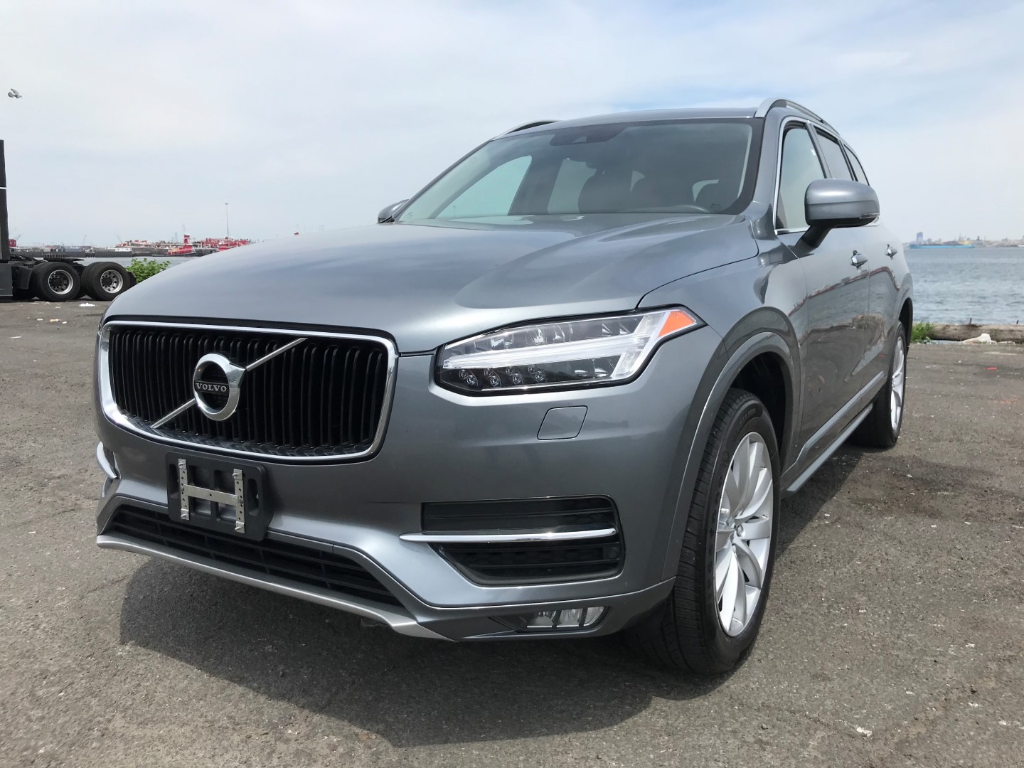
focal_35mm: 28
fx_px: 828
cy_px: 384
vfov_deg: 49.7
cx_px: 512
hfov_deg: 63.4
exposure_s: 1/2907
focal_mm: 3.99
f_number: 1.8
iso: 20
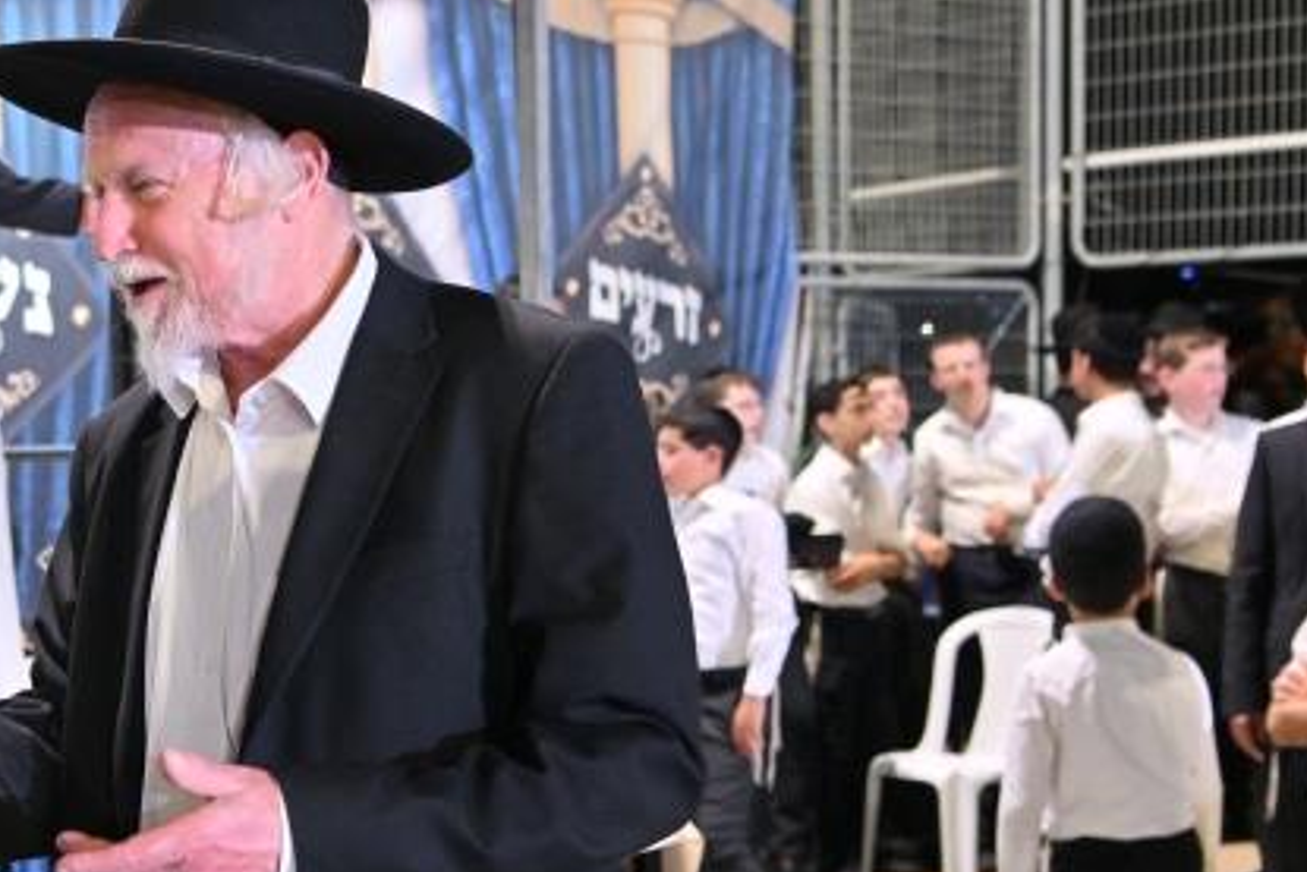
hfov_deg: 26.0
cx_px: 16
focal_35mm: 74
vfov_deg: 18.4
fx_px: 2687
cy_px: 518
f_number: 4
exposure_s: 1/160
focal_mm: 30
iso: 1000
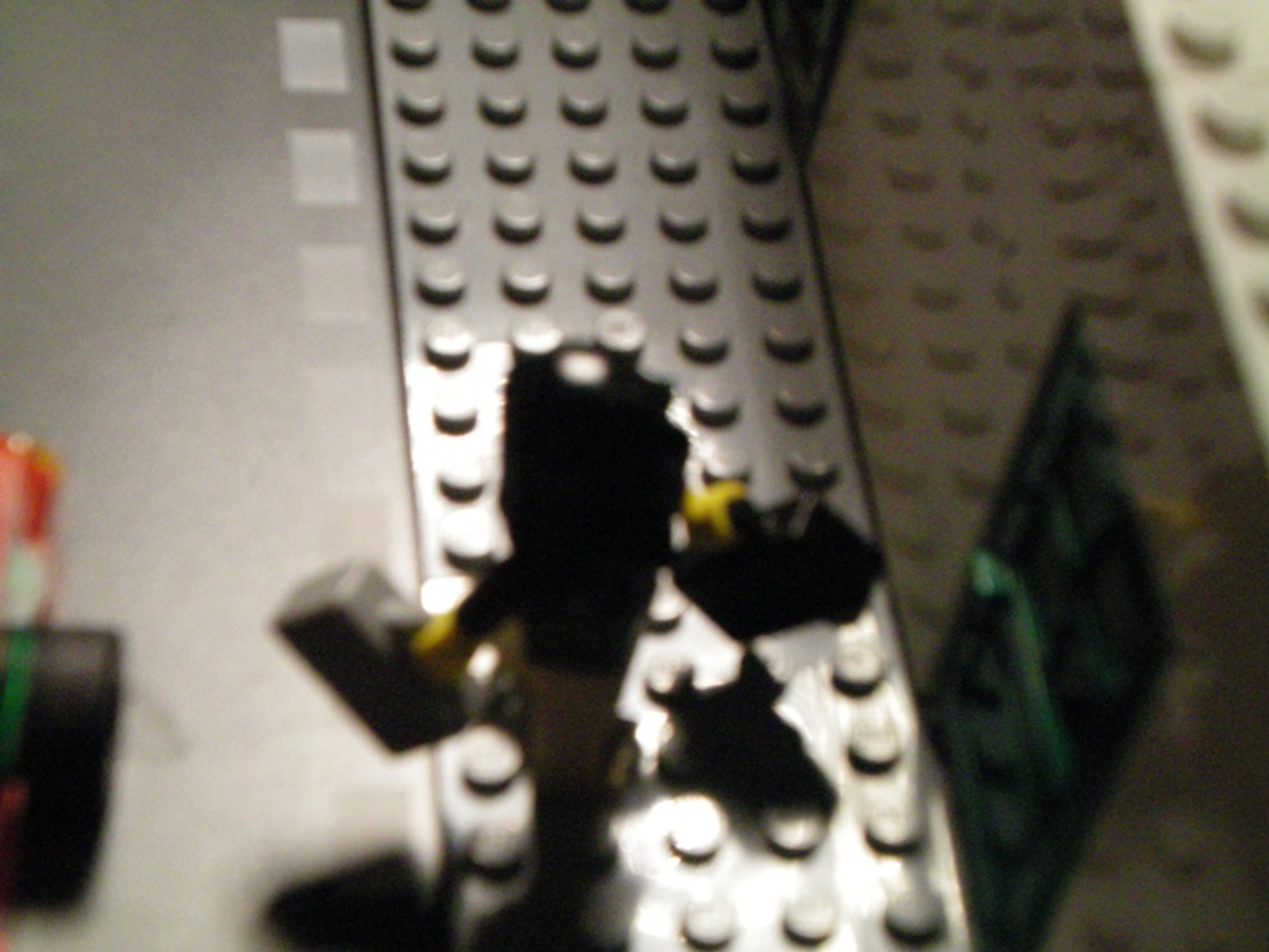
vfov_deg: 17.0
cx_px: 634
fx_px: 3189
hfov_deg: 22.5
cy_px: 476
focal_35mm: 87
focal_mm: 14.3
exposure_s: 1/25
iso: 400
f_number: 5.1
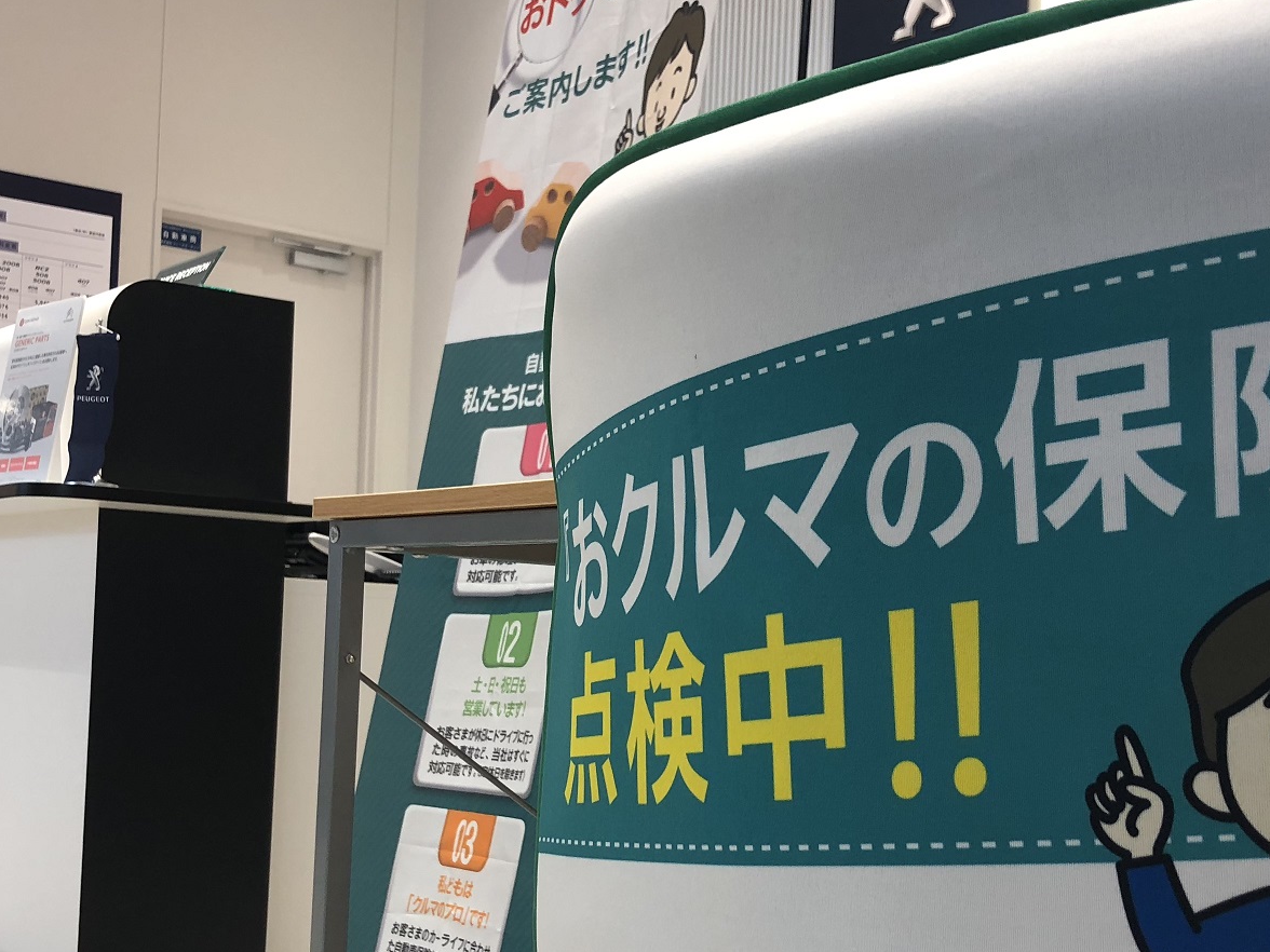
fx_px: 1761
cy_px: 639
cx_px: 618
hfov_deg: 39.7
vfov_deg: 30.0
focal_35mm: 48
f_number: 1.8
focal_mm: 4
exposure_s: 1/40
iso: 25
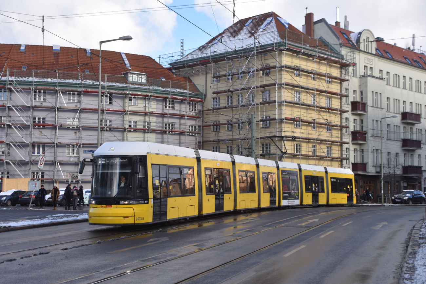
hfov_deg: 38.9
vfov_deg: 26.5
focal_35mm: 51
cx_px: 213
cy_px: 142
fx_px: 604
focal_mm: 34
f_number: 5.6
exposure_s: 1/250
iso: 100
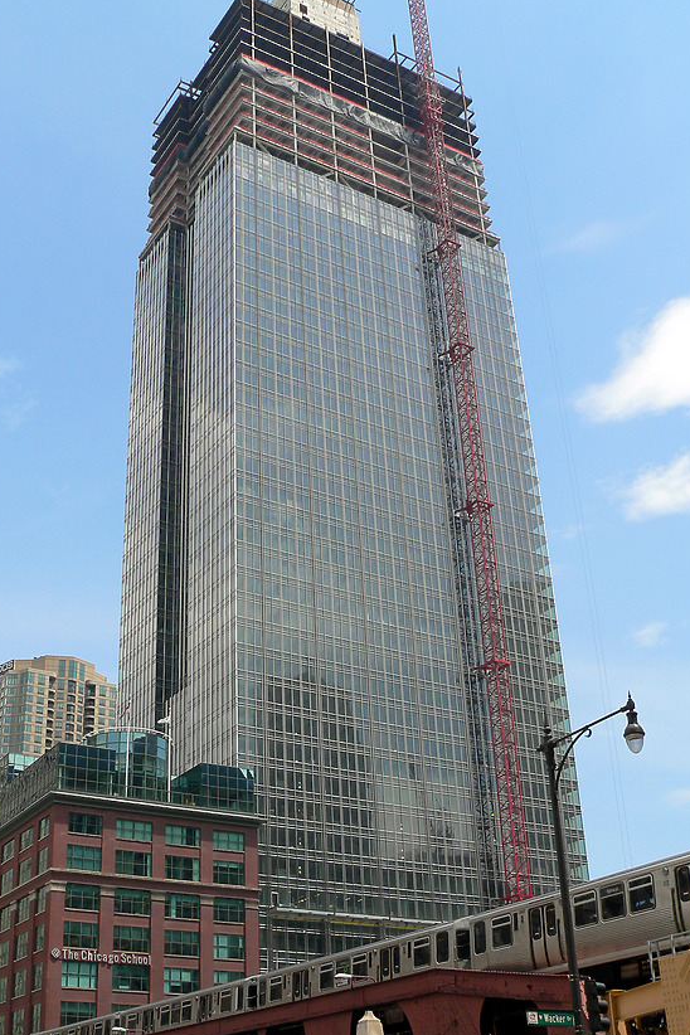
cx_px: 325
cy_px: 521
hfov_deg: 32.6
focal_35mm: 41
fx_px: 1179
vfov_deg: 47.4
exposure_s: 1/640
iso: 80
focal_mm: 6
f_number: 4
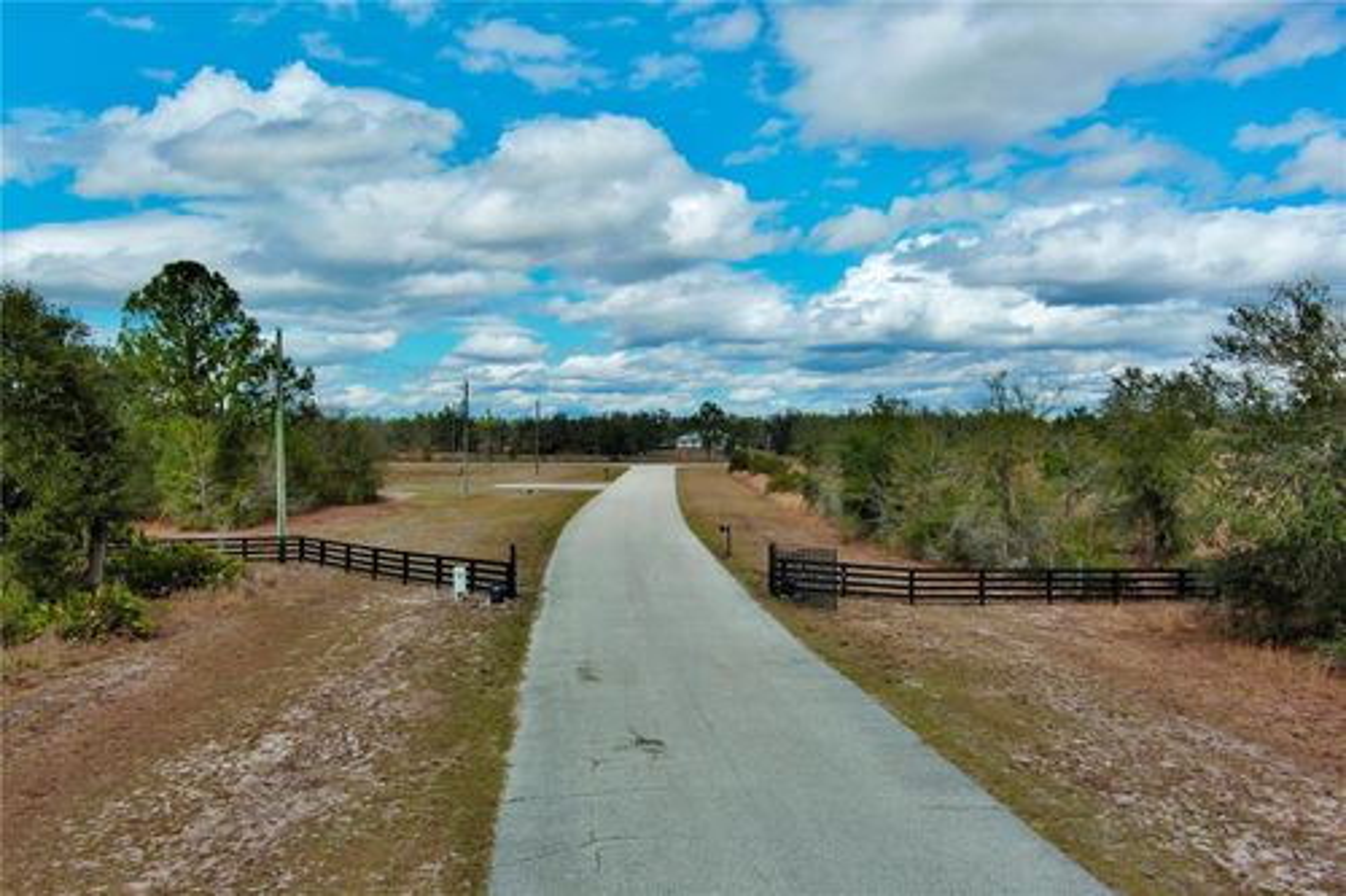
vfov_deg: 44.9
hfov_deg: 63.7
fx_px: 1084
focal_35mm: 29
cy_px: 448
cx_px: 673
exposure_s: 1/320
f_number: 9
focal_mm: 10.57
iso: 100
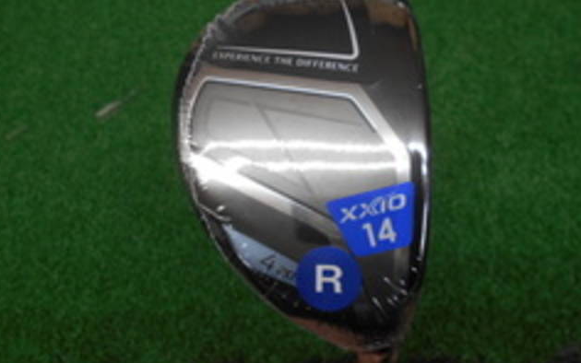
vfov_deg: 44.6
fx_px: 443
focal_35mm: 28
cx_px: 289
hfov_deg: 66.5
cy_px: 177
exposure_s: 1/30
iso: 160
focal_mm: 4.6
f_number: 3.2
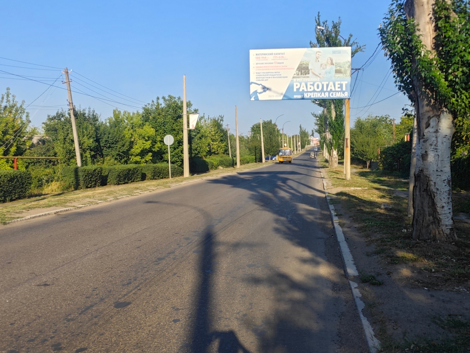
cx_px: 244
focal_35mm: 24
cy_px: 177
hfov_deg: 71.6
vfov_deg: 56.8
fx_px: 326
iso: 50
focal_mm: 5.43
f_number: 1.8
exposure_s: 1/836
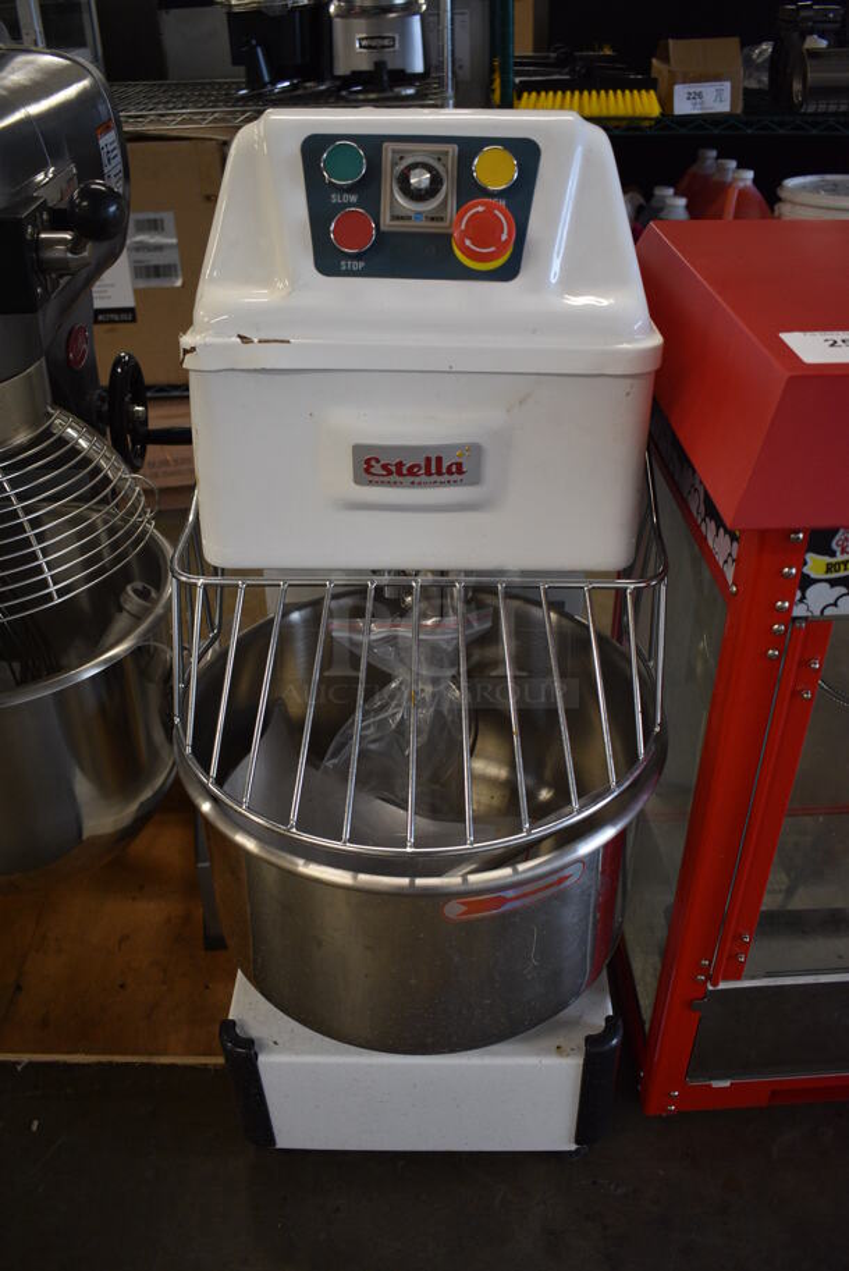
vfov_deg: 61.9
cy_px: 636
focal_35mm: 30
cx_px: 424
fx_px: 1060
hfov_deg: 43.7
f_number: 3.5
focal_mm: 20
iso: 1000
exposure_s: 1/125
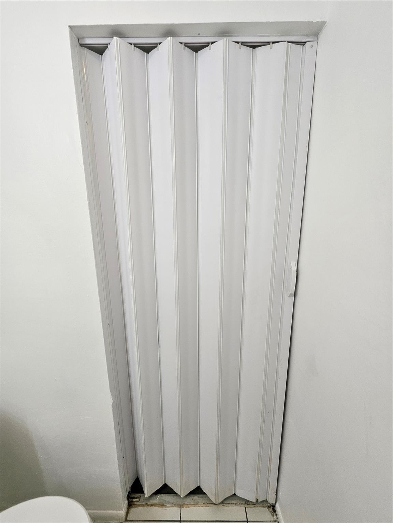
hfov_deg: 89.9
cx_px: 196
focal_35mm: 13
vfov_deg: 106.2
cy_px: 262
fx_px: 197
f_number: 2.2
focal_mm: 1.74
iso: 40
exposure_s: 1/120
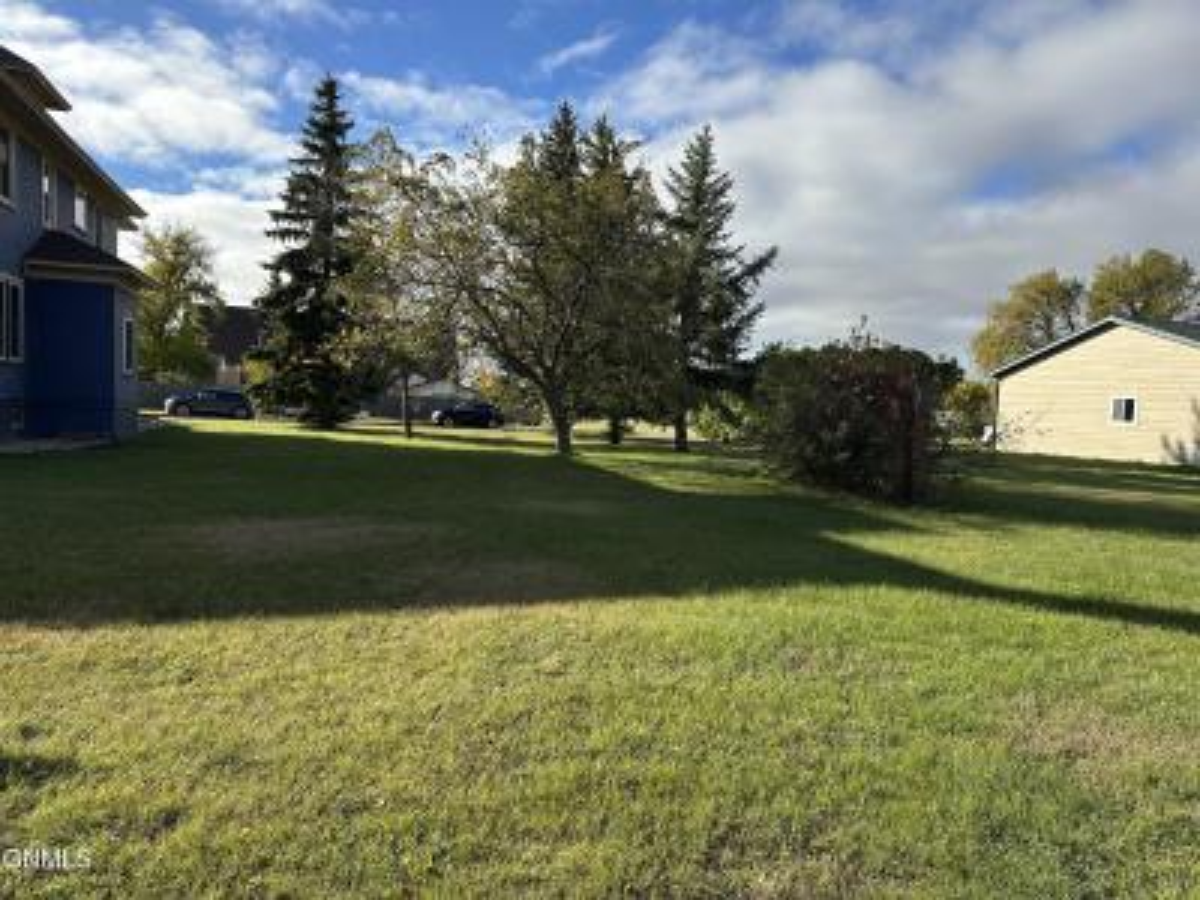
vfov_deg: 56.8
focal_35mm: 24
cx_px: 600
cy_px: 450
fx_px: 832
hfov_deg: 71.6
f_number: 1.78
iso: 80
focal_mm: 6.86
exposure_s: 1/3356
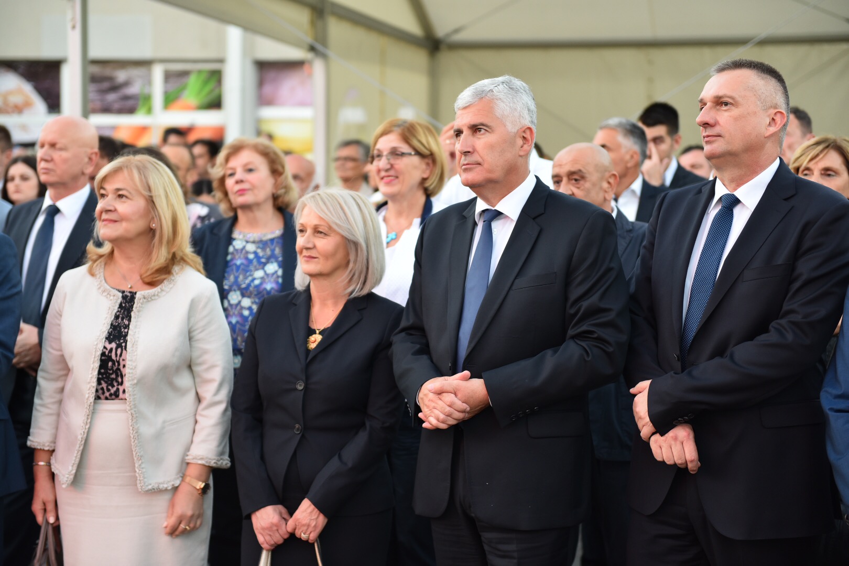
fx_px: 1651
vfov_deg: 19.5
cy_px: 283
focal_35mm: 70
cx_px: 424
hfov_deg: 28.8
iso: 500
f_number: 2.8
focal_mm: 70
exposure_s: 1/80
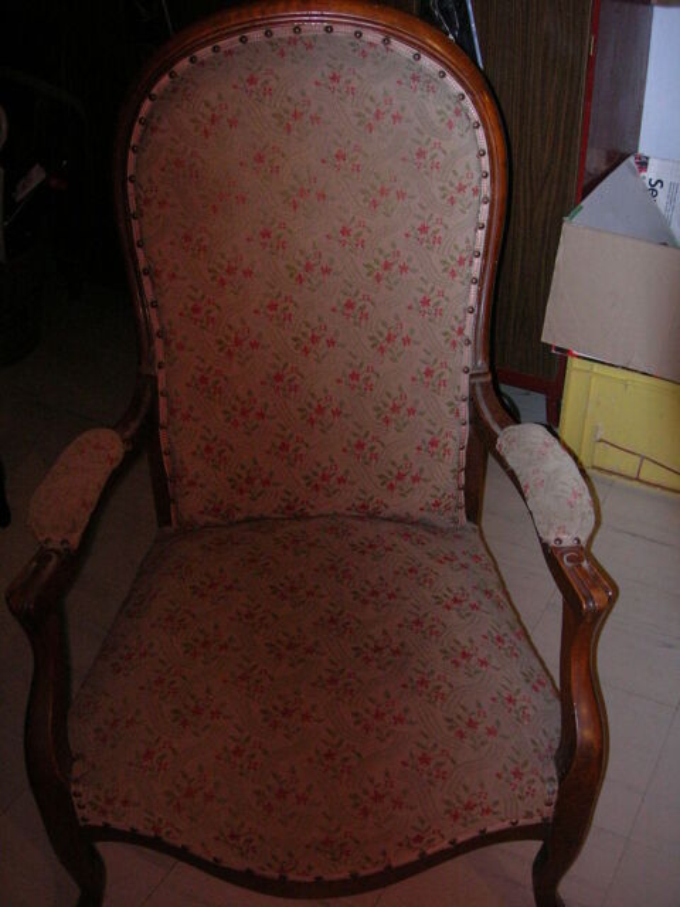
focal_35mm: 38
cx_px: 340
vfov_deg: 49.0
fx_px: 995
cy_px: 454
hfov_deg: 37.7
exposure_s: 1/60.1
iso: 200
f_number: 2.8
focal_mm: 7.8
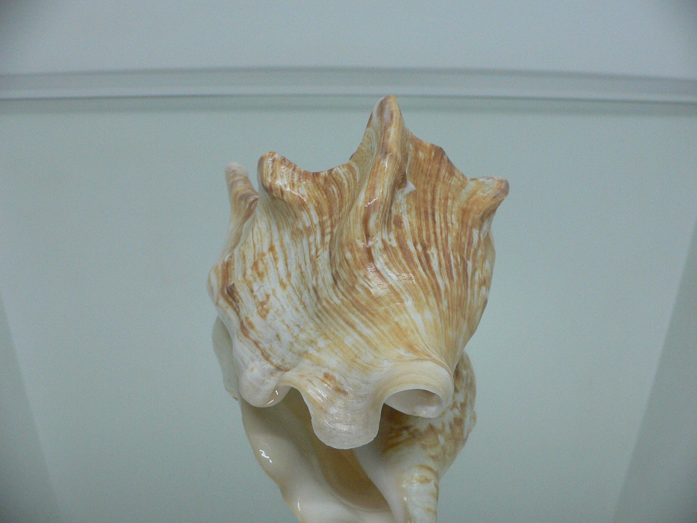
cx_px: 348
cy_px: 262
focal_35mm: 35
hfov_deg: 52.6
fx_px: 705
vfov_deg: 40.7
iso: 200
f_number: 2.8
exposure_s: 1/60
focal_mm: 4.6
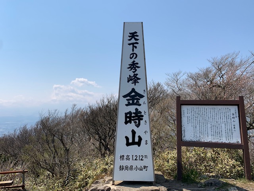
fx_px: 191
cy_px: 96
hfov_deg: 67.3
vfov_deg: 53.1
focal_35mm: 26
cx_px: 127
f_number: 1.8
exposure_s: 1/3650
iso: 25
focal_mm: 4.25
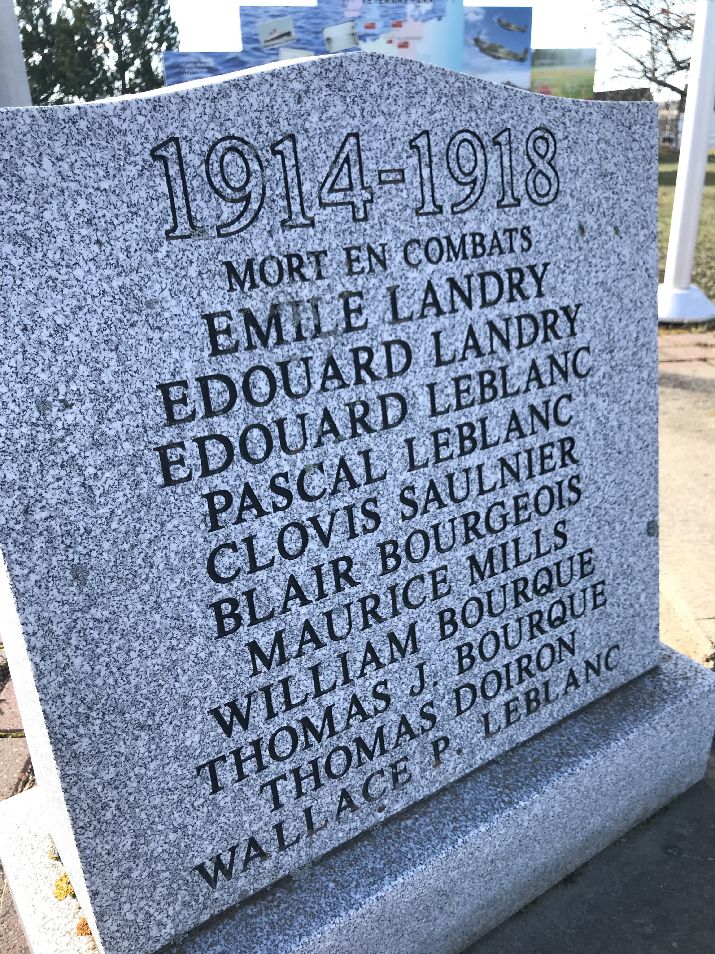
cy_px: 477
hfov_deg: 49.7
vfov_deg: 63.4
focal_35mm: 28
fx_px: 771
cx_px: 358
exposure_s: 1/441
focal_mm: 3.99
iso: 20
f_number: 1.8
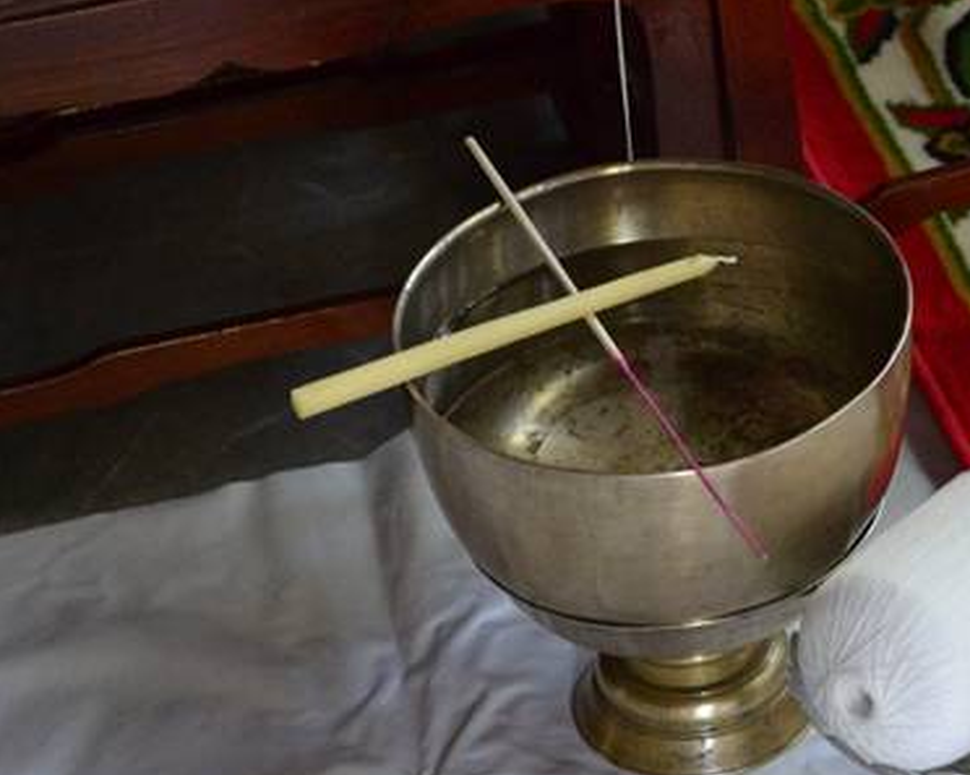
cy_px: 496
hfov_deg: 12.8
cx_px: 649
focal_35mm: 150
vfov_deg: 10.3
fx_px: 4303
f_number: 5.3
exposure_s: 1/30
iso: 3200
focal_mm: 66
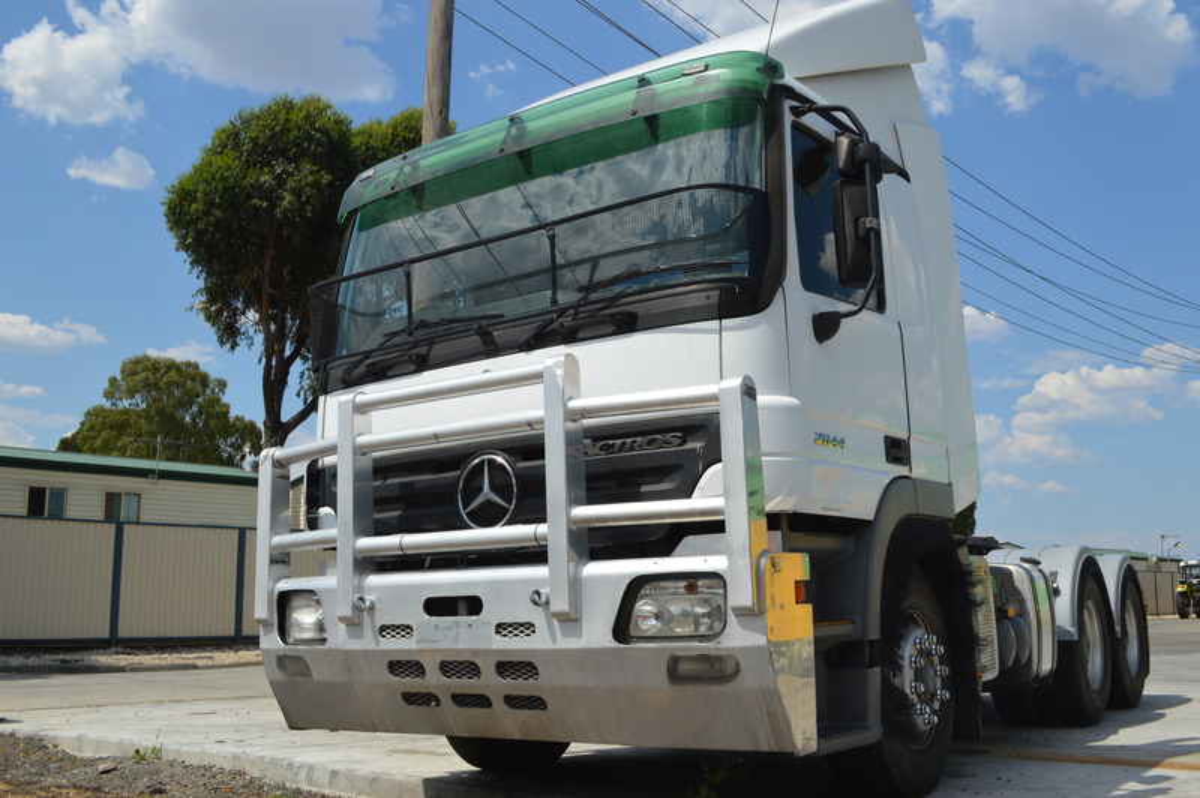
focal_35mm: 33
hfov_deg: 57.3
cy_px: 399
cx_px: 600
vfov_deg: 39.9
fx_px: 1099
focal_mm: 22
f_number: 9
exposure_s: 1/320
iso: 100
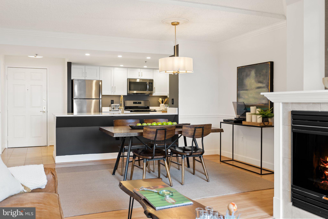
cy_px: 110
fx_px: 296
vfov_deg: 40.6
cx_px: 164
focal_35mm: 32
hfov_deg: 57.9
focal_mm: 32.5
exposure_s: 1/25
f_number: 4
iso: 400
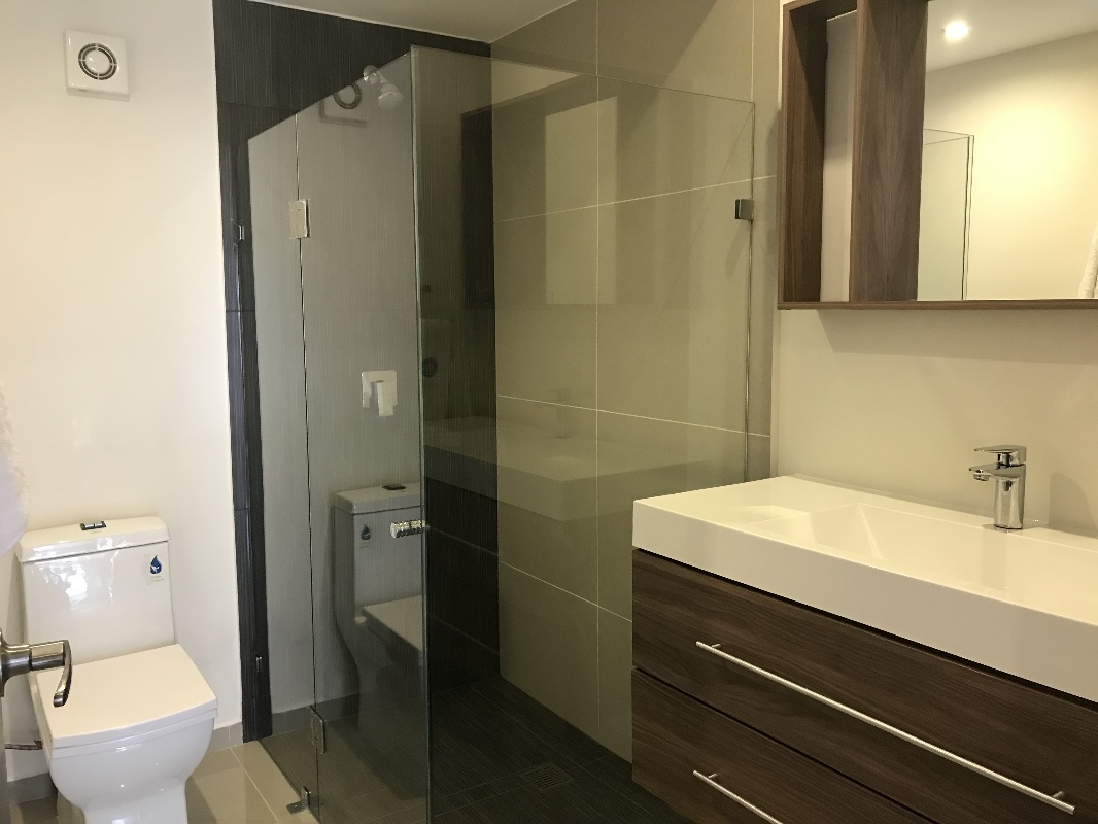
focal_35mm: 28
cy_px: 412
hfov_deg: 63.4
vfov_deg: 49.8
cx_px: 549
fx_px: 888
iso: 50
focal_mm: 3.99
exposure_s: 1/15
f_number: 1.8
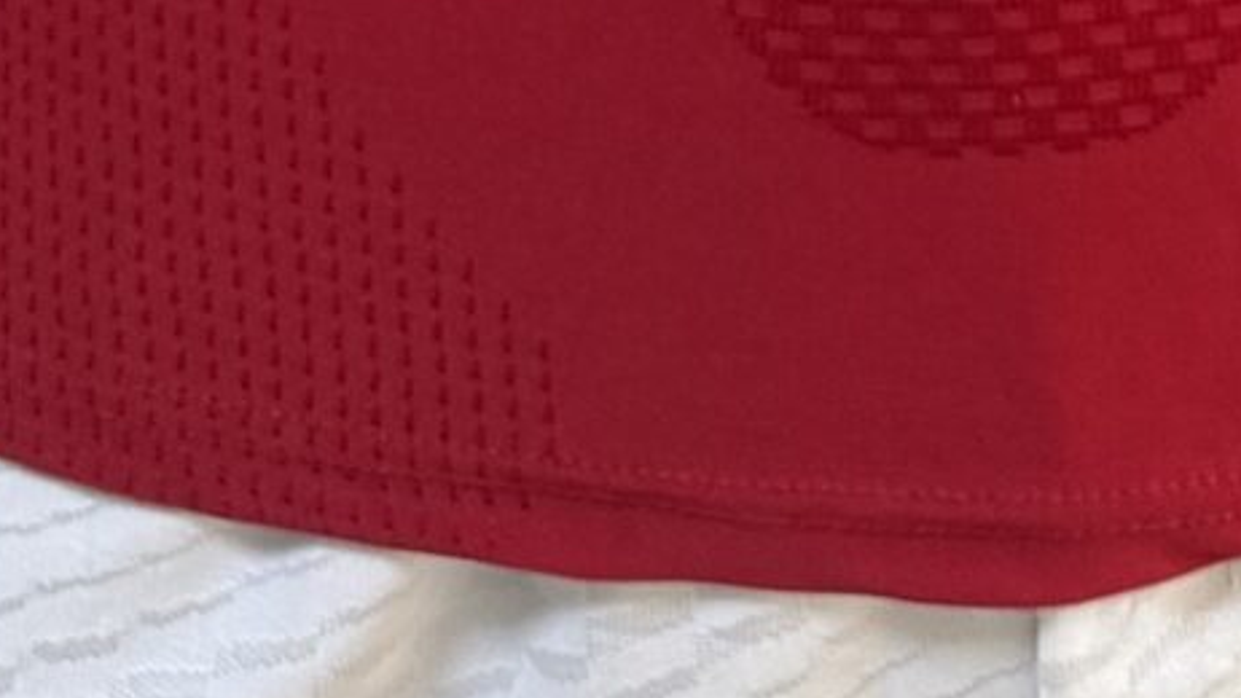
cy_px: -2542
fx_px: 4772
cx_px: 908
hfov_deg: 14.8
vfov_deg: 6.1
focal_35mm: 145
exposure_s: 1/65
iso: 200
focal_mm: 6.76
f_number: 1.78
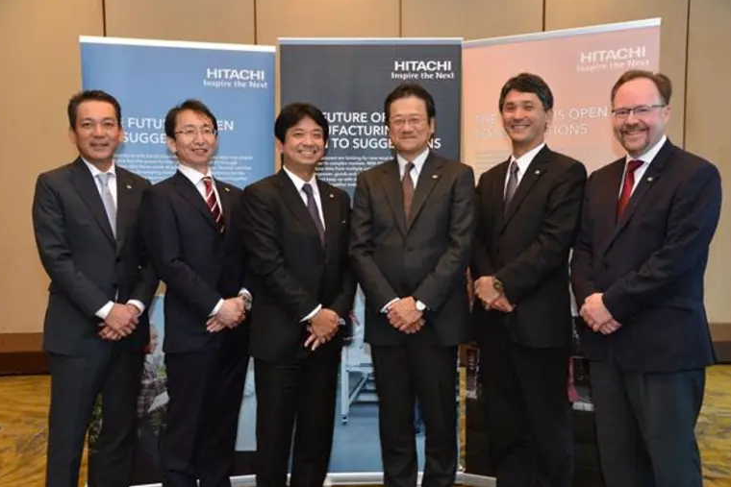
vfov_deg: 34.2
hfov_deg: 49.5
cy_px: 246
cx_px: 366
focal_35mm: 39
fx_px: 792
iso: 2500
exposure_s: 1/60
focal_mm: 38
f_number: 5.6
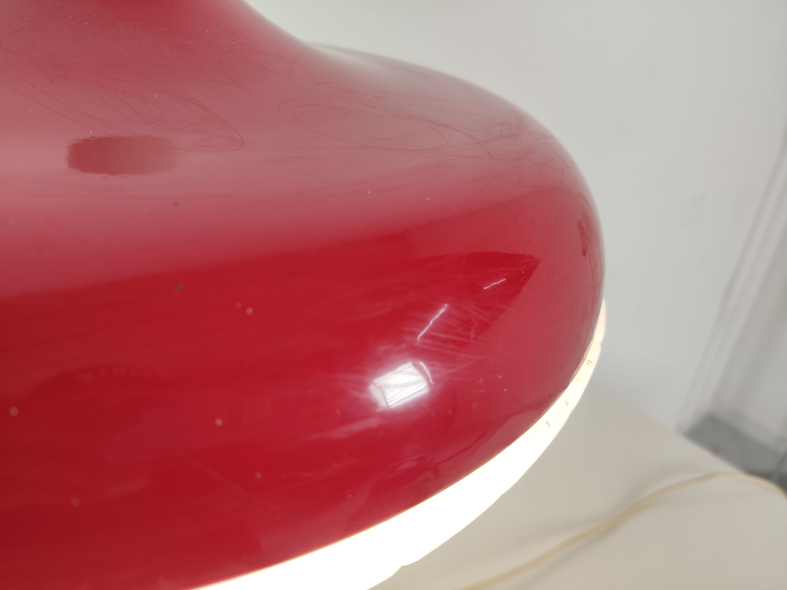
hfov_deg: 67.3
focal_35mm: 26
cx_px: 394
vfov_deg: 53.1
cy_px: 295
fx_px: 591
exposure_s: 1/100
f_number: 1.75
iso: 126
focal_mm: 4.75
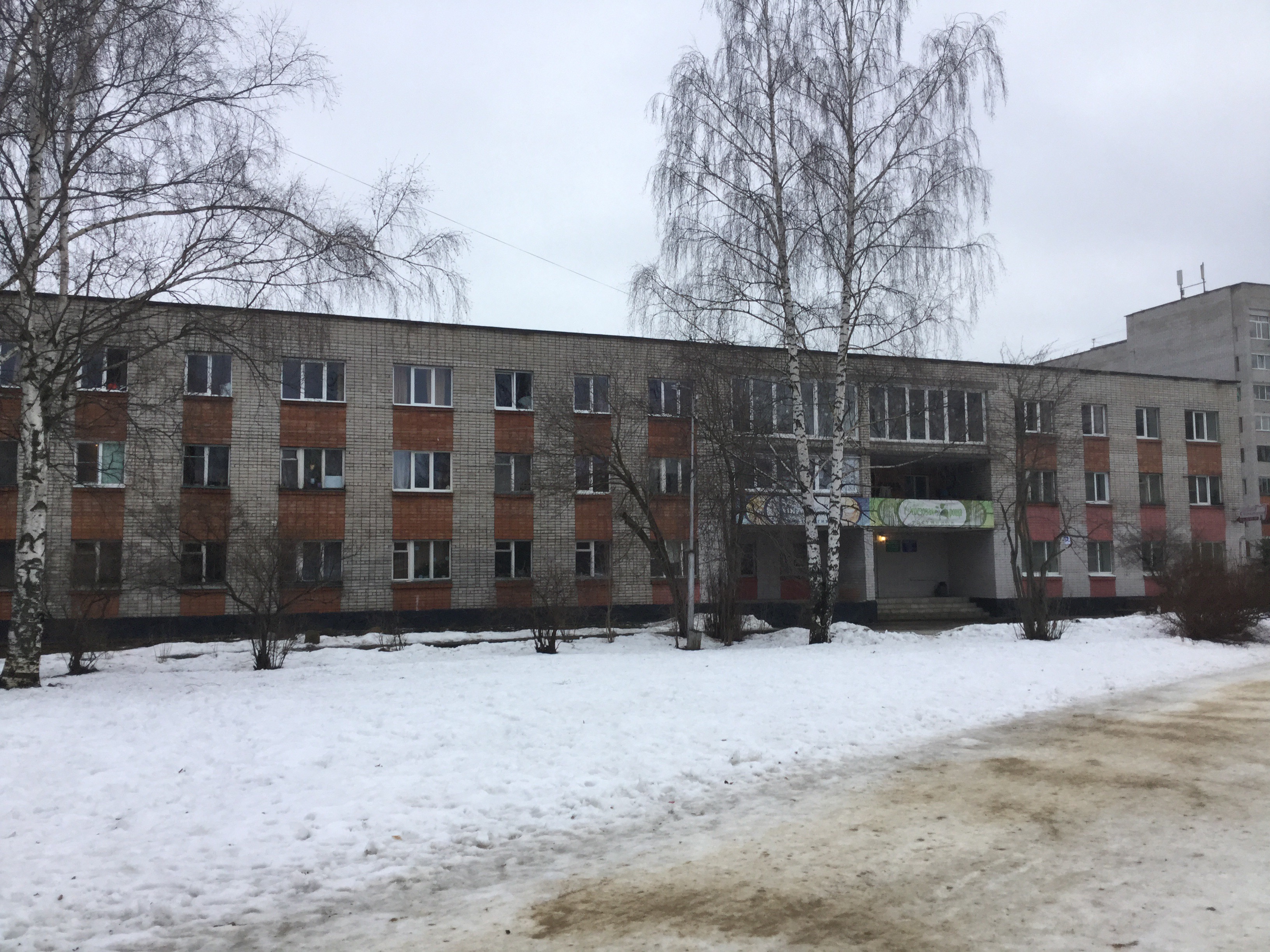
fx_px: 1137
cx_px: 635
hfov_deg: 58.4
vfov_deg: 45.4
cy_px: 476
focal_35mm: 31
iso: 40
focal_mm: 3.3
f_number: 2.4
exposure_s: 1/100
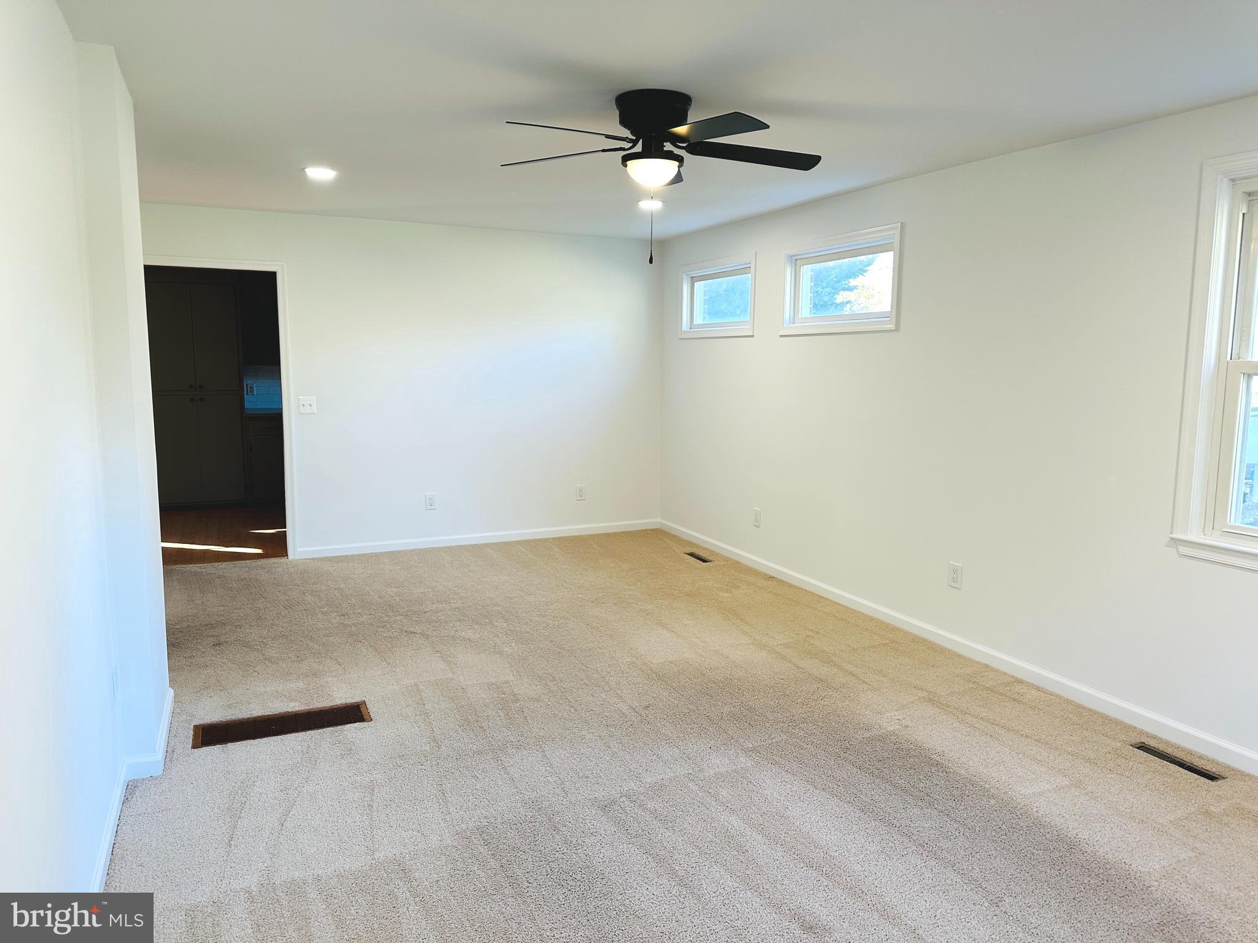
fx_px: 872
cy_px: 472
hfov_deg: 71.6
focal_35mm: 24
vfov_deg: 56.8
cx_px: 629
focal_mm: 6.86
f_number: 1.78
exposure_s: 1/120
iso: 160
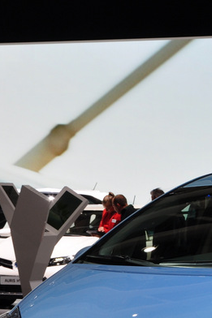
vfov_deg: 13.1
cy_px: 258
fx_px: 1379
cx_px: 256
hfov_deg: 8.7
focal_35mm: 156
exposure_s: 1/100
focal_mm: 34
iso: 200
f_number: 9
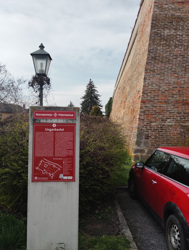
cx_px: 94
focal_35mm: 29
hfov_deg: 48.3
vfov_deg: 61.6
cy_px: 125
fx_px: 211
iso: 50
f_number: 1.8
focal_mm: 4.25
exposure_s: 1/1400
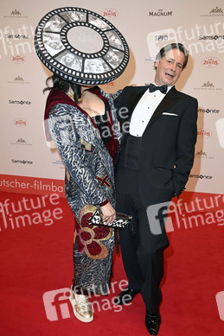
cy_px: 171
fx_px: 336
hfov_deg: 36.8
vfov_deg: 53.1
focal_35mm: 36
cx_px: 112
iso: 640
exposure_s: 1/250
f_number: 7.1
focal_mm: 35
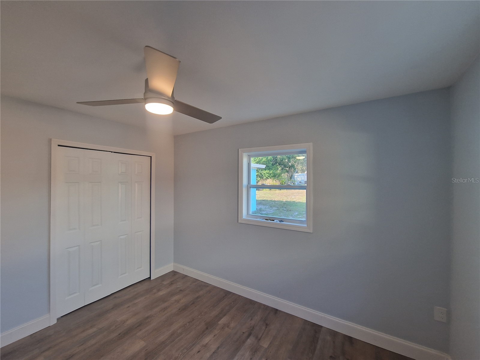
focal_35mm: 13
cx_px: 240
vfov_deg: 89.9
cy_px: 180
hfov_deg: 106.2
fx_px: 180
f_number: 2.2
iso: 100
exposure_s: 1/60
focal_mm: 2.2
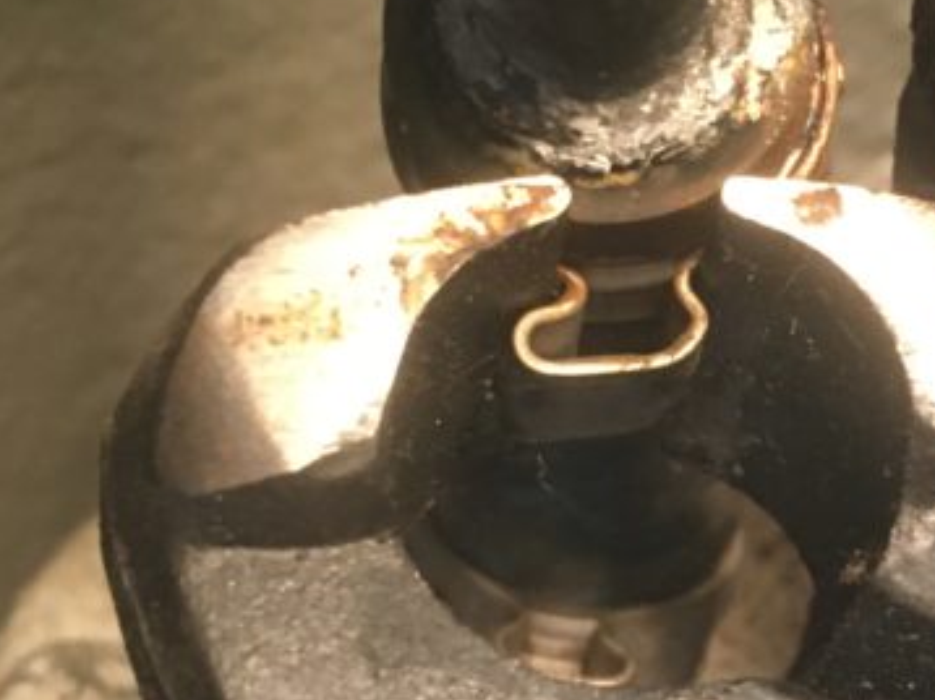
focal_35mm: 93
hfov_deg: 20.2
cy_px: 454
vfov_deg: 15.8
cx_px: 1009
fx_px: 2510
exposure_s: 1/17
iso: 200
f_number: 2.2
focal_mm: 4.15
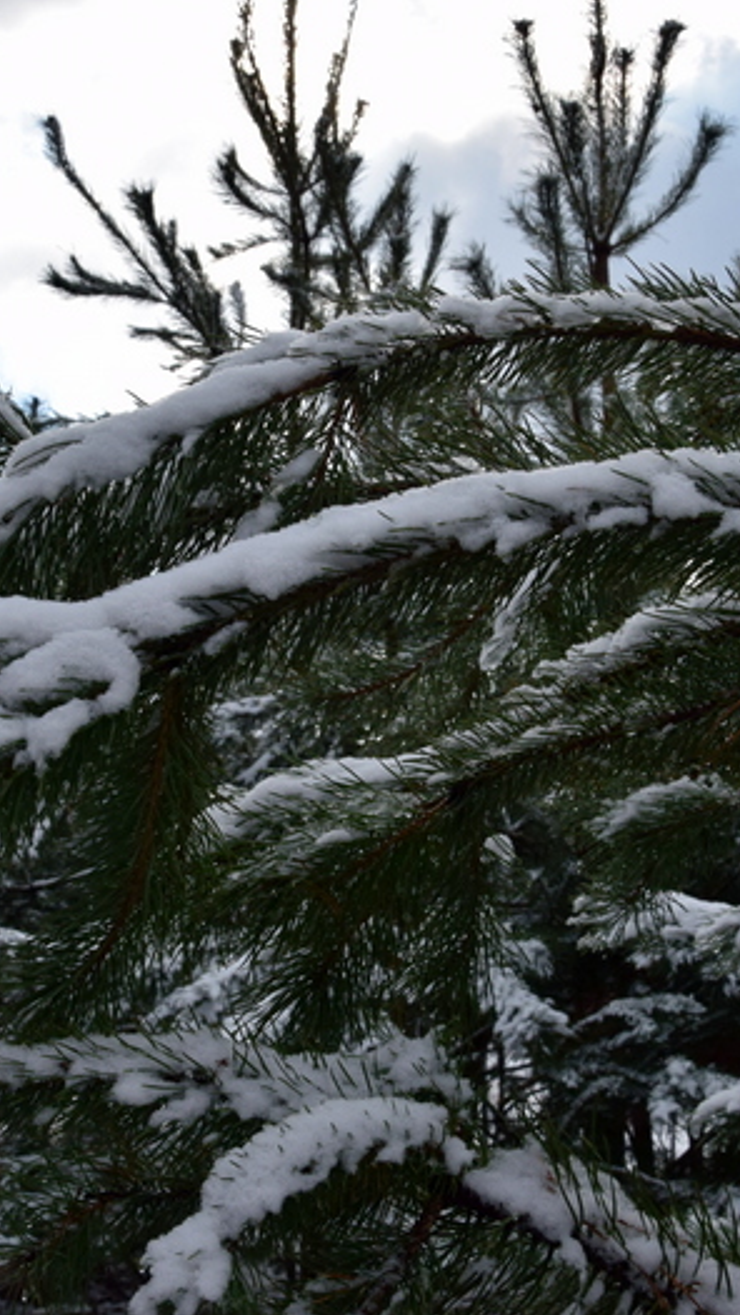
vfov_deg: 35.0
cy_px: 665
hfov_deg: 20.1
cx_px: 362
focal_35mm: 60
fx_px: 2085
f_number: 11
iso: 360
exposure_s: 1/500
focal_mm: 25
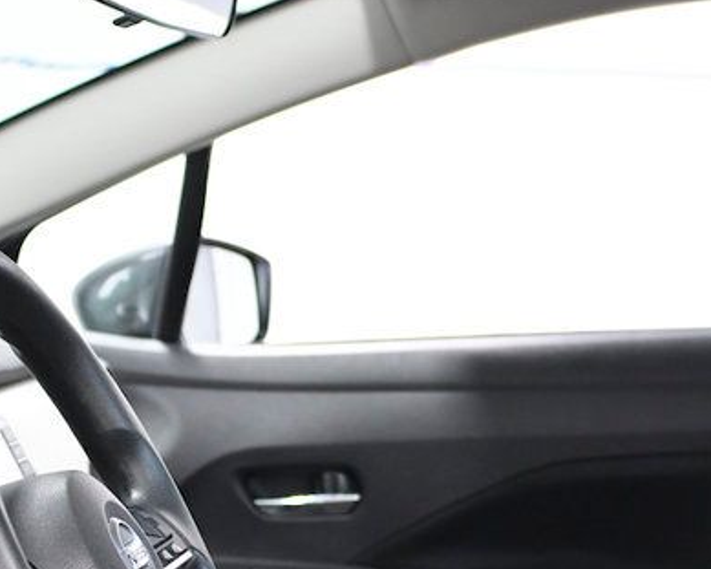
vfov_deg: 17.0
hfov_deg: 21.4
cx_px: 517
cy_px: 526
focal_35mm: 89
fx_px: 1872
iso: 2000
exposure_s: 1/250
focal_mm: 24
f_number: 3.5
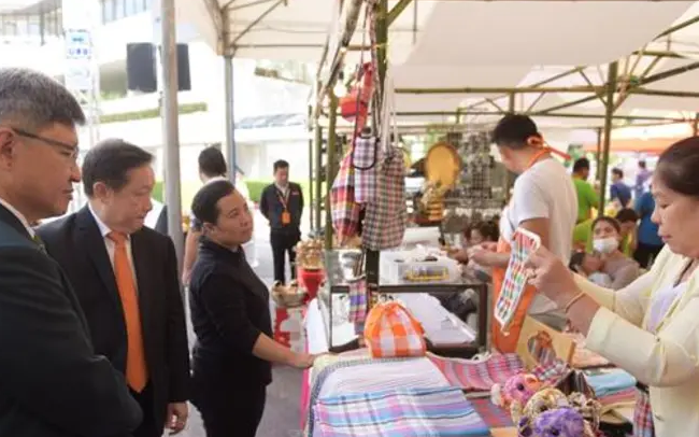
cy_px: 274
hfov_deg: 58.0
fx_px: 629
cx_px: 310
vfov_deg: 38.1
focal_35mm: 33
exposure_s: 1/250
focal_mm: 27
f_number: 4
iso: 400
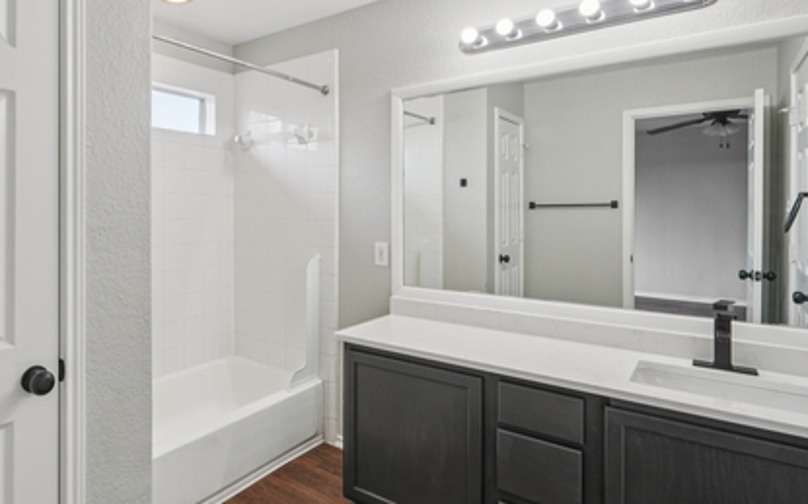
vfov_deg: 54.7
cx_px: 261
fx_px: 484
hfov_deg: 76.8
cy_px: 207
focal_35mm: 22
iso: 800
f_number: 8
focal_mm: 14
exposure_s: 1/60
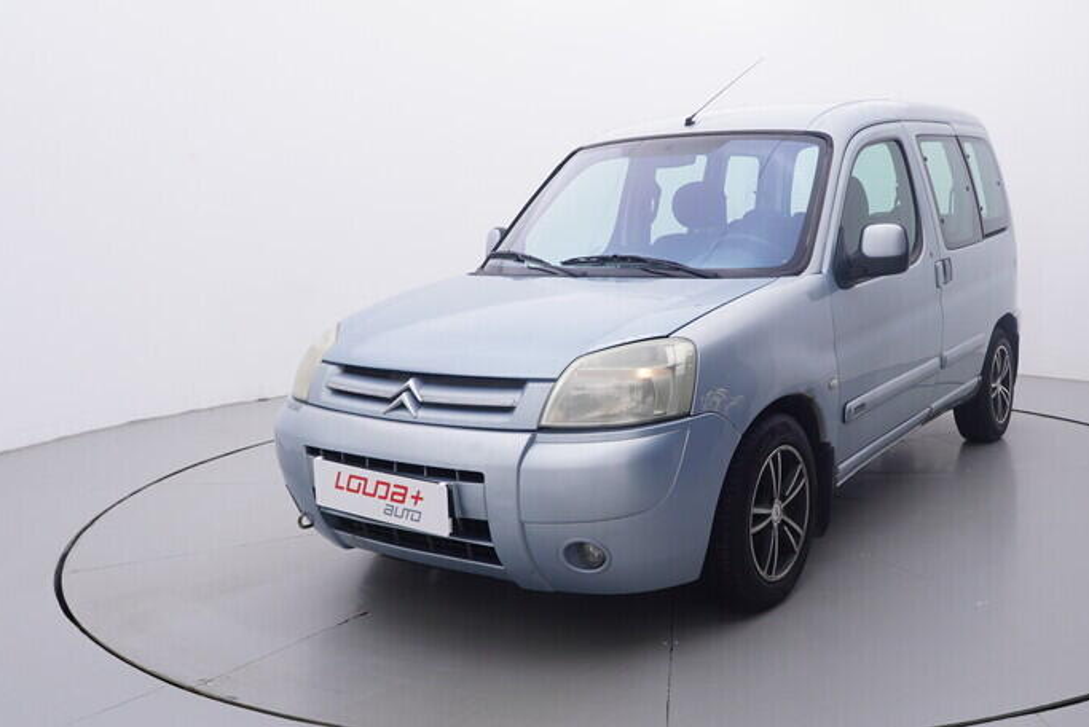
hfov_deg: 55.5
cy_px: 341
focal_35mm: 34
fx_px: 1021
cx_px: 679
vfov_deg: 39.2
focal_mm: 15
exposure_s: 1/80
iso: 200
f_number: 5
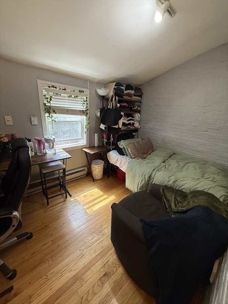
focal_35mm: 14
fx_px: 123
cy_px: 152
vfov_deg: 102.1
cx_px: 114
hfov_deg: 85.7
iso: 320
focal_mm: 2.22
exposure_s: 1/120
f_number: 2.2
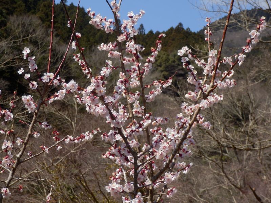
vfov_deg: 13.3
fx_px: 869
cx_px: 136
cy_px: 102
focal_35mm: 111
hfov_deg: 17.7
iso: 80
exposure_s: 1/500
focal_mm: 19.6
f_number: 5.5
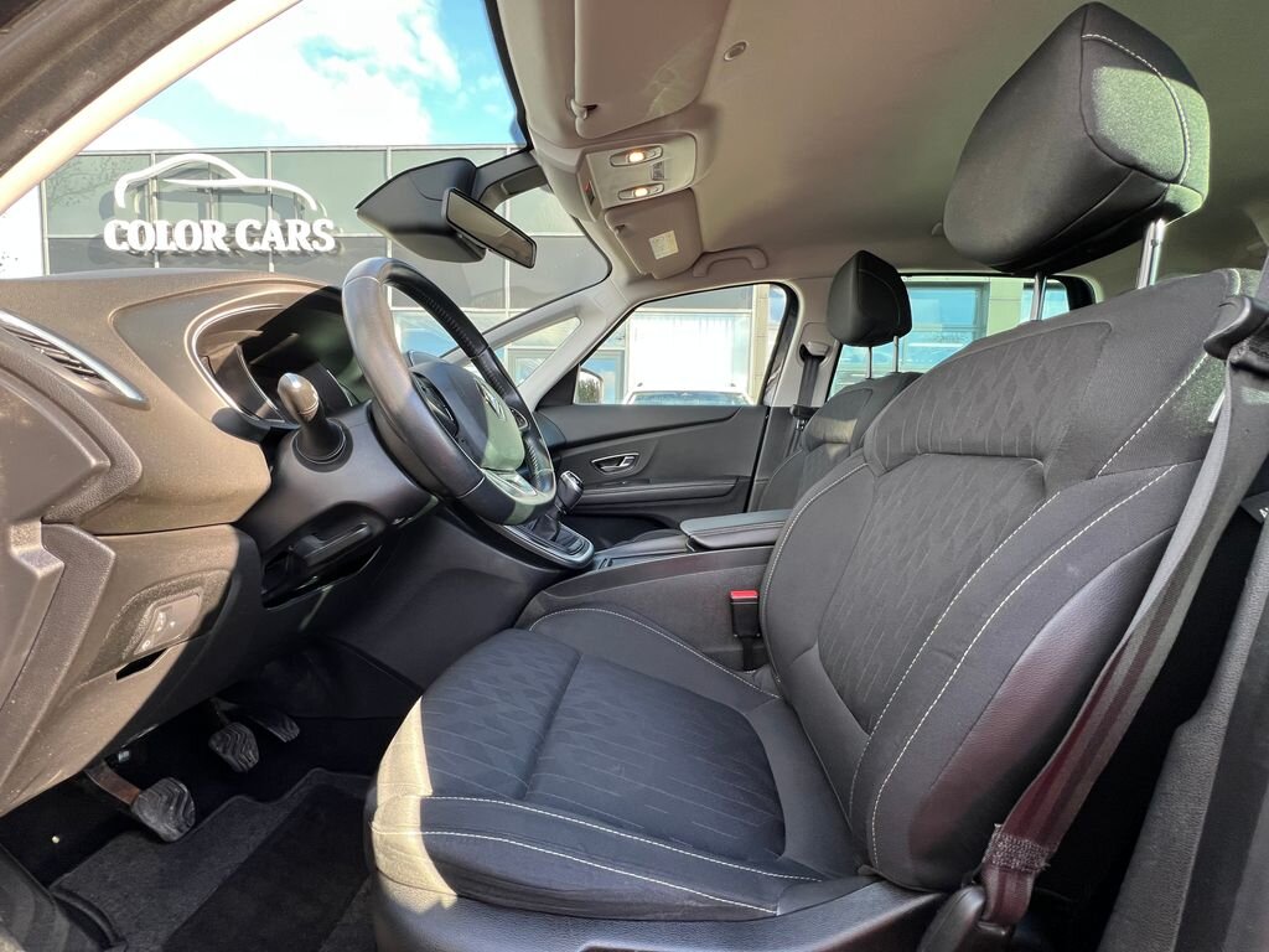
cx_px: 634
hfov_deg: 106.2
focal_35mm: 13
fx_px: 477
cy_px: 476
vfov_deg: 89.9
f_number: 1.8
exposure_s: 1/99
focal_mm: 1.57
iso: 64
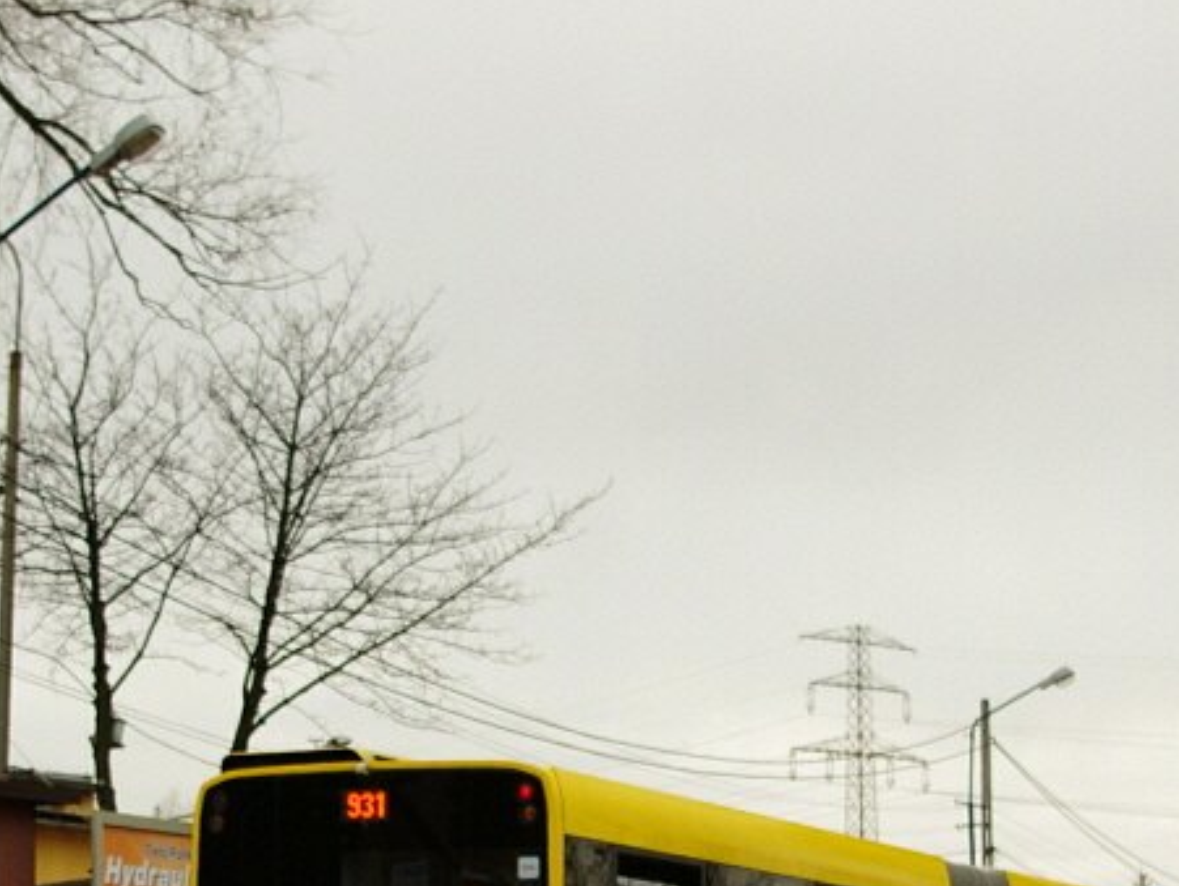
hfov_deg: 27.9
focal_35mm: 69
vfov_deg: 21.1
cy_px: 687
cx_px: 834
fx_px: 2352
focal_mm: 24.38
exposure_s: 1/640
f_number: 4
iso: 200
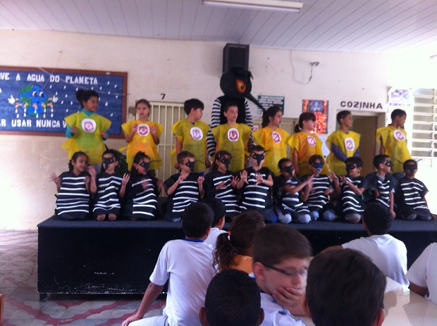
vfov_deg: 40.6
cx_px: 218
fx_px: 441
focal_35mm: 35
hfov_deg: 52.7
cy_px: 163
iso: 125
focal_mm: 3.85
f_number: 2.8
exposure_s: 1/15
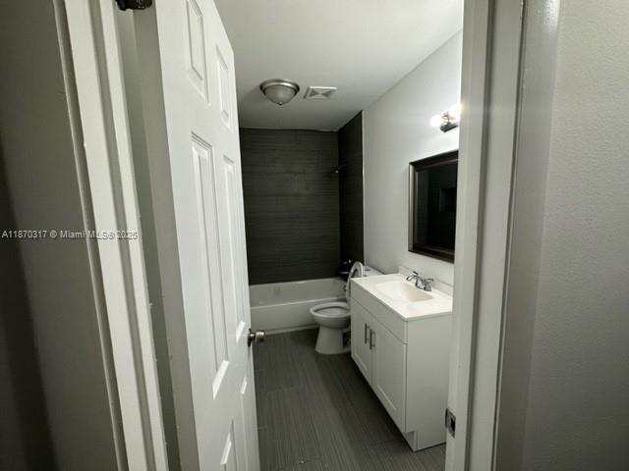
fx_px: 254
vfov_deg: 85.7
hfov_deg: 102.1
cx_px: 314
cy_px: 236
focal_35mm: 14
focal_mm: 2.22
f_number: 2.2
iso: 100
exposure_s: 1/120
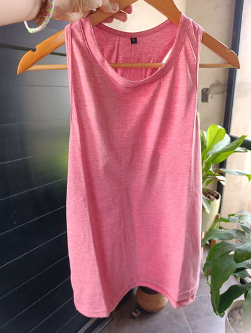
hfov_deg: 59.0
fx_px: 222
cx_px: 126
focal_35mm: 23
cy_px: 166
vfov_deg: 73.8
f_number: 1.6
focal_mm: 6.14
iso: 500
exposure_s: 1/100
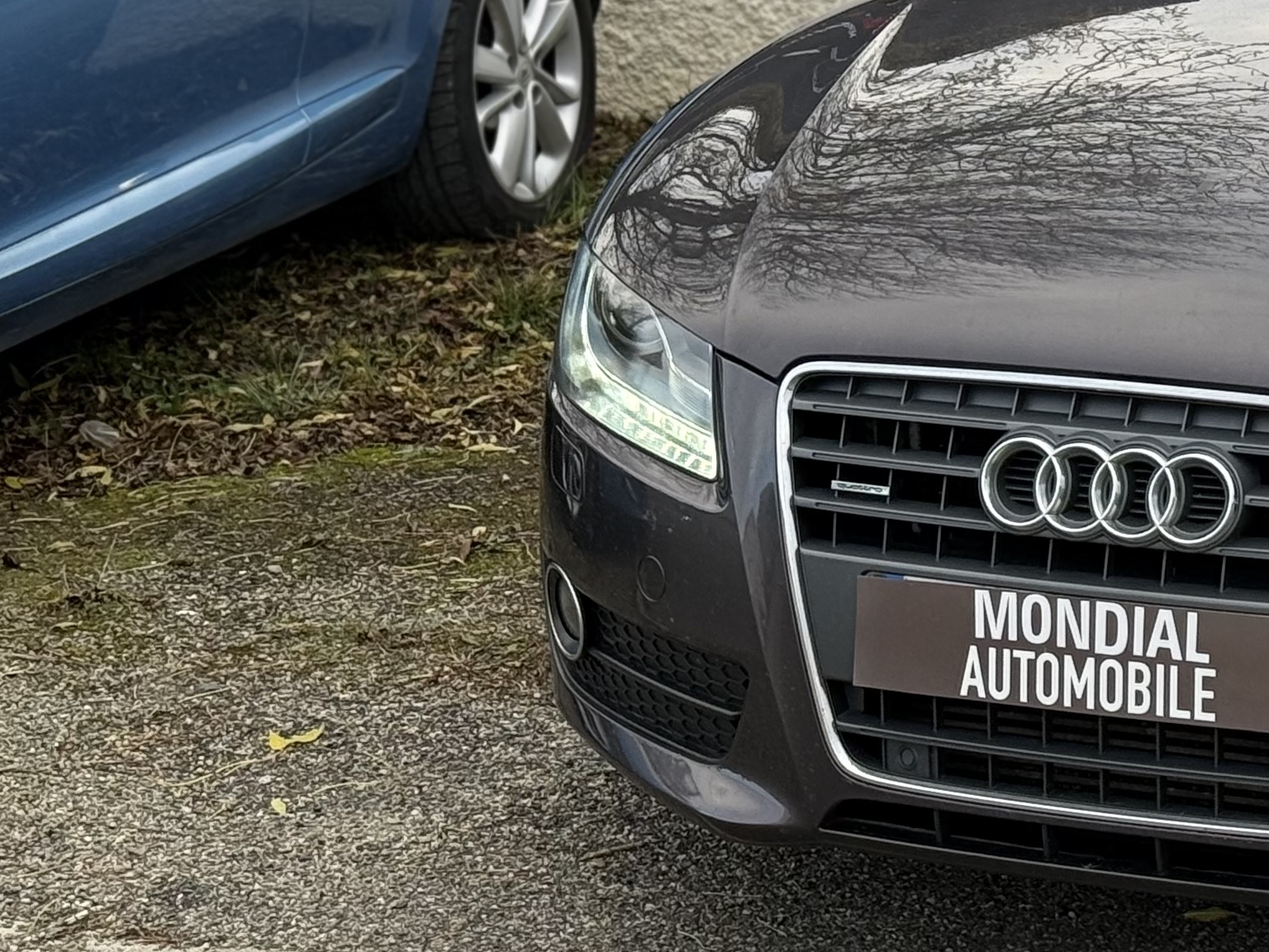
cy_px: -101
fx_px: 4619
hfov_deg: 15.3
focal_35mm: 126
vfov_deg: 11.6
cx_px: 1372
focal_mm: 6.76
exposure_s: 1/513
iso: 80
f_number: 1.78
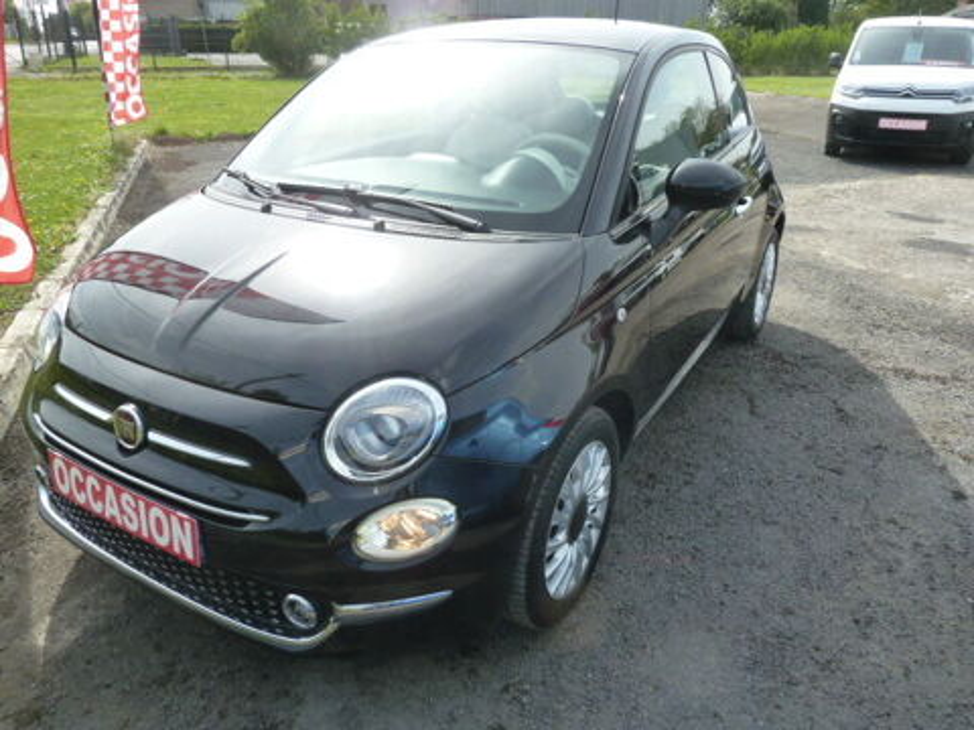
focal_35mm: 25
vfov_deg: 54.9
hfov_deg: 69.4
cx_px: 487
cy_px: 365
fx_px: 703
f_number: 4
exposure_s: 1/250
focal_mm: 4.1
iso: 125
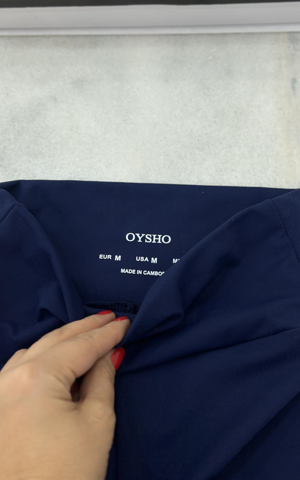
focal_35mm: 51
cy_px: 240
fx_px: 667
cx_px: 169
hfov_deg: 25.3
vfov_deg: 39.6
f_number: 1.78
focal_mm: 6.86
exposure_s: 1/100
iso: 125
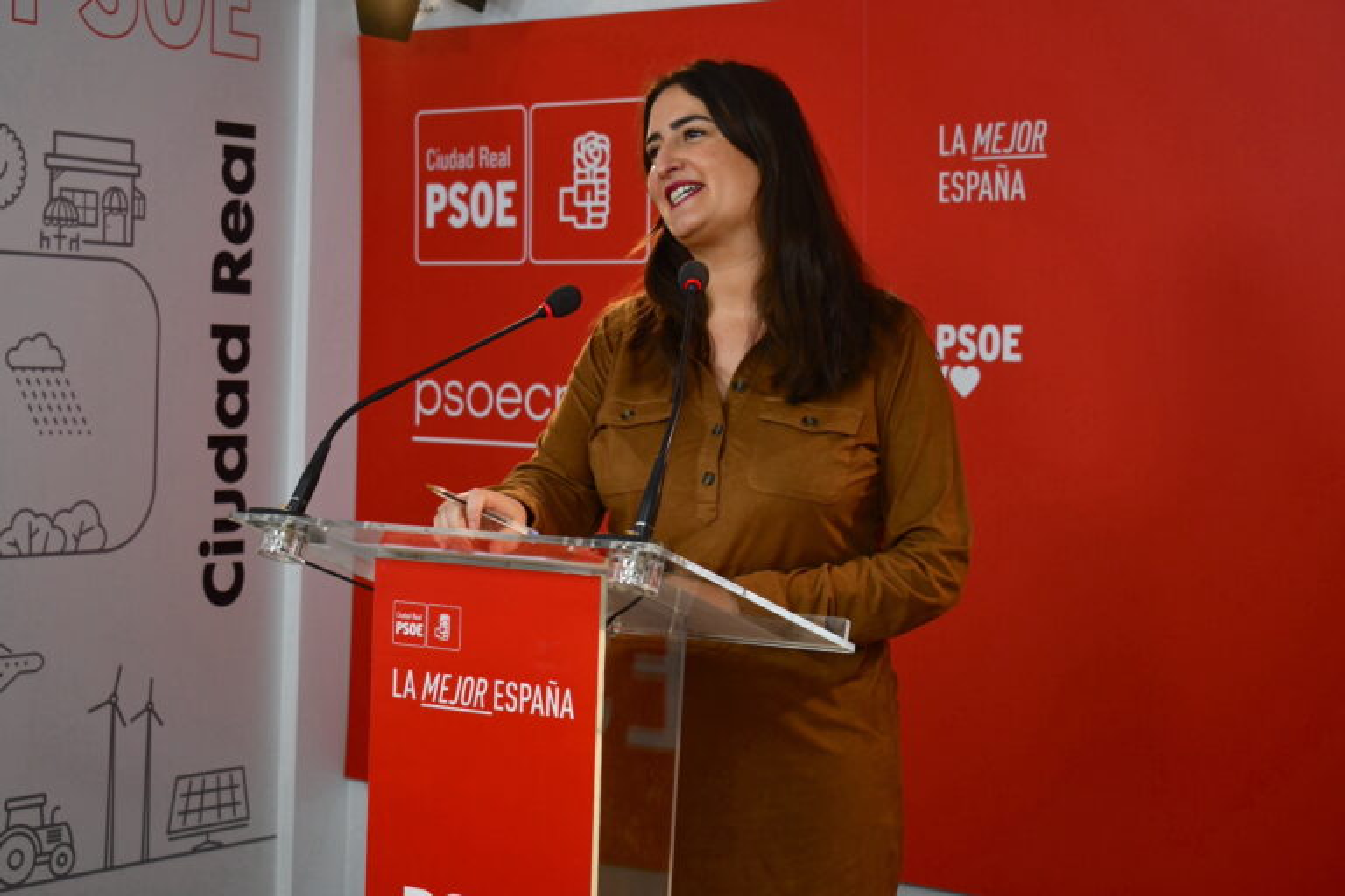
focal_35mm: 69
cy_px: 448
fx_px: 2578
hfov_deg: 29.2
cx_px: 672
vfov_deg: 19.7
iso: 800
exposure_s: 1/250
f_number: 5.3
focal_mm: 46
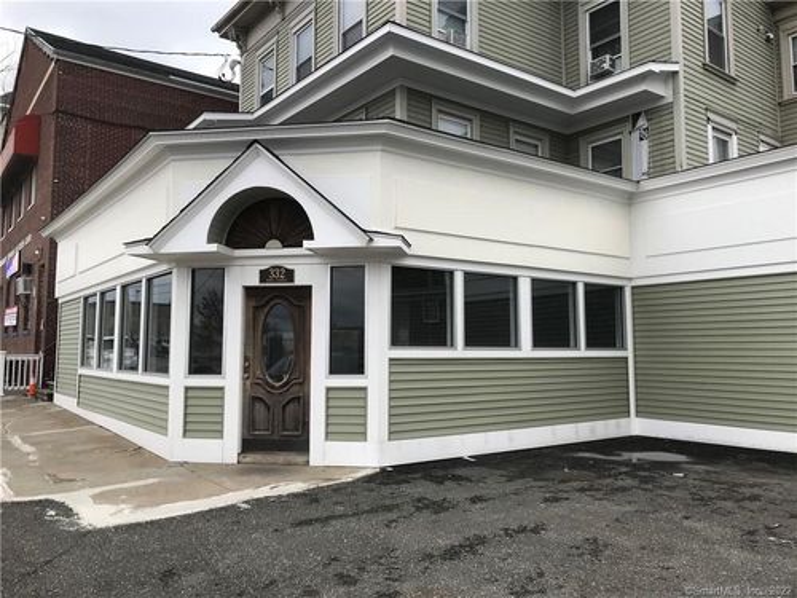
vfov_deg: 49.7
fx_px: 645
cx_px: 398
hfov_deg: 63.4
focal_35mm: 28
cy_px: 299
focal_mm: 3.99
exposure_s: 1/1408
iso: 20
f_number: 1.8
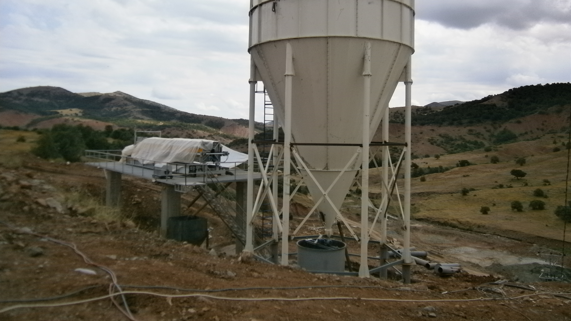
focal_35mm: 29
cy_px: 116
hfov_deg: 66.1
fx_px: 439
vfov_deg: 39.8
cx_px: 290
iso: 80
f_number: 8
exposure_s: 1/250
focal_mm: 4.7
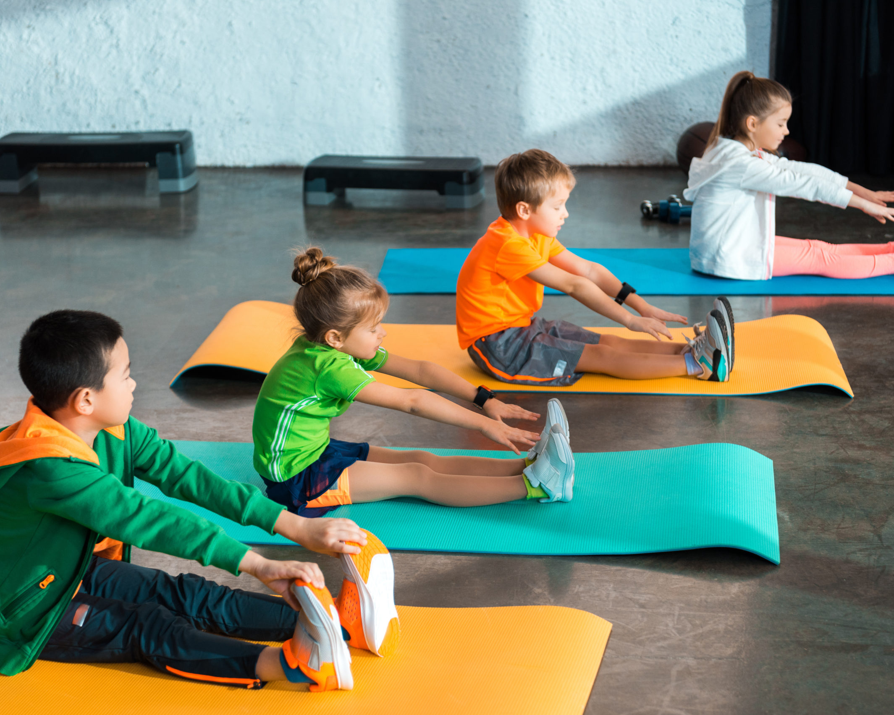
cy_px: 358
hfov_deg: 27.1
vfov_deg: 21.9
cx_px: 457
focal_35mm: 70
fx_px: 1852
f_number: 3.5
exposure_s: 1/200
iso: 500
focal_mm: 62
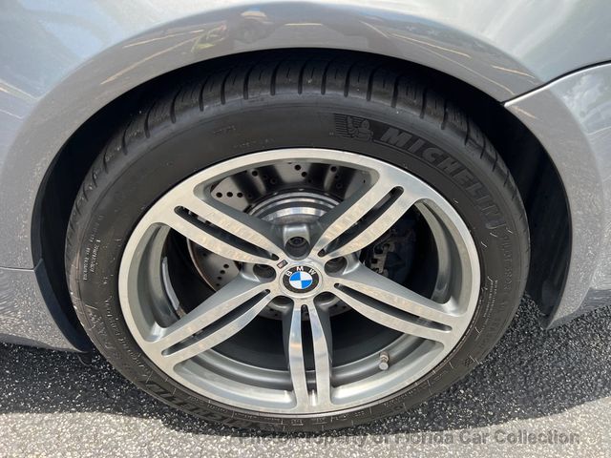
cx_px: 306
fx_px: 459
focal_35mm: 26
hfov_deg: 67.3
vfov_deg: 53.1
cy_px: 229
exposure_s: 1/594
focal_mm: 5.7
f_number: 1.5
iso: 50
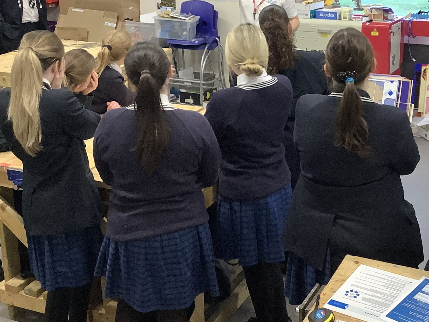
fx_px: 657
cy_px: 101
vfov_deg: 27.3
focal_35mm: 53
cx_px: 292
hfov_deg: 35.7
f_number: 2.4
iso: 160
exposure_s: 1/50
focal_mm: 3.3
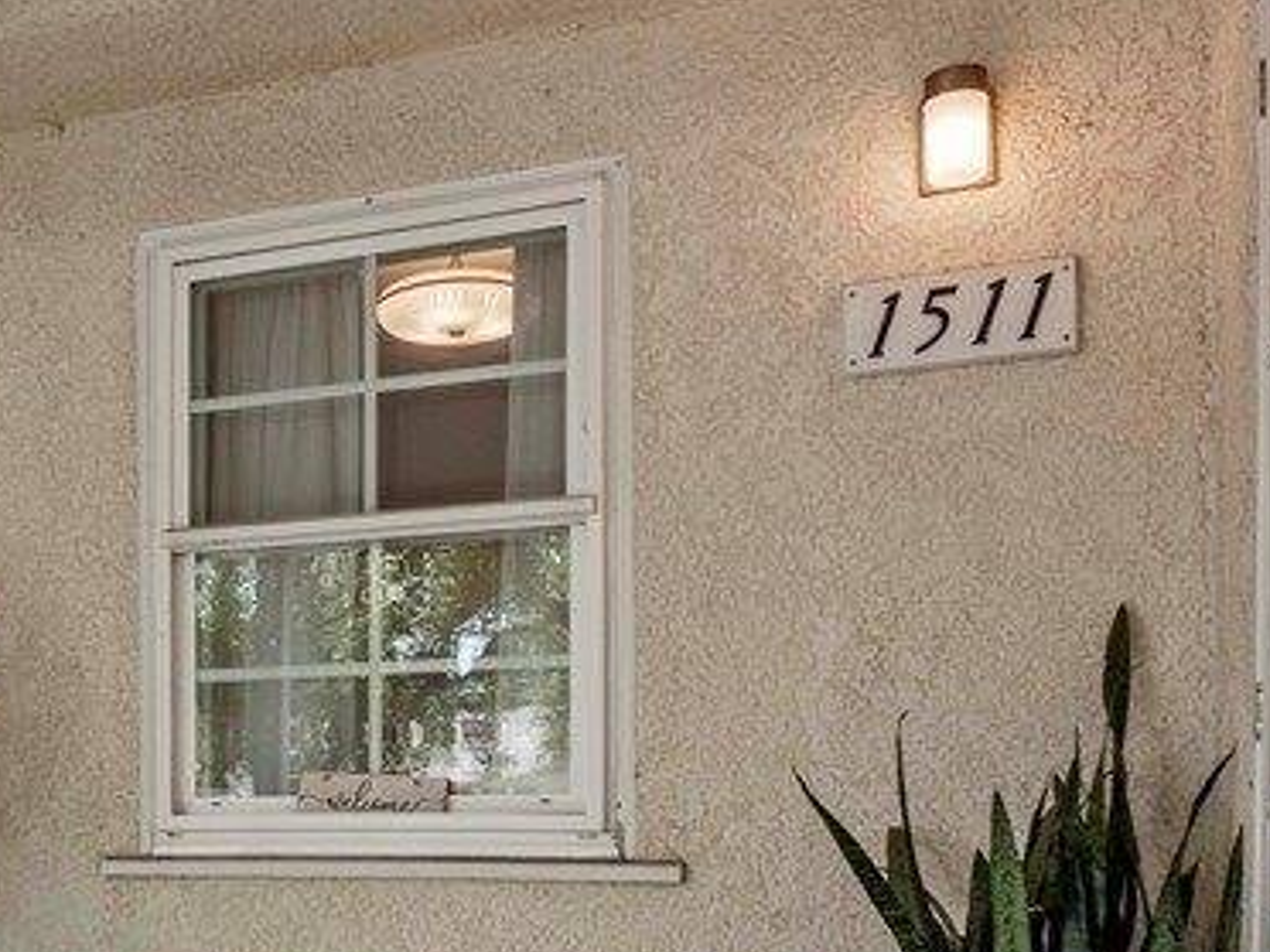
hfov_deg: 39.7
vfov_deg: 31.0
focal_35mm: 44
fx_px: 1614
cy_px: 894
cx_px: 116
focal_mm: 8
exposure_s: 1/13
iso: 200
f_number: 8
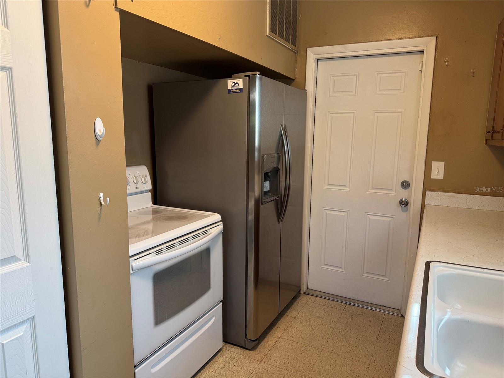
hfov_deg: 71.6
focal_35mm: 24
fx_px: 349
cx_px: 252
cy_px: 189
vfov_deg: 56.8
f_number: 1.78
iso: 160
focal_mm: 6.76
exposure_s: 1/60
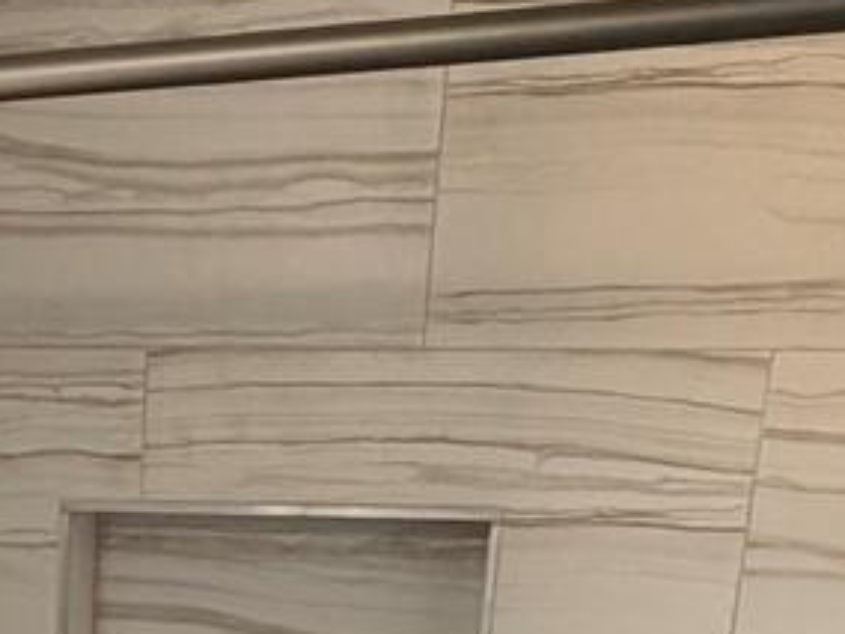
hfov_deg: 24.0
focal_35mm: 79
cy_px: 1226
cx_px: 68
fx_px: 1928
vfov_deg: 15.4
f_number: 2.2
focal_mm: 2.22
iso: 100
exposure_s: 1/120
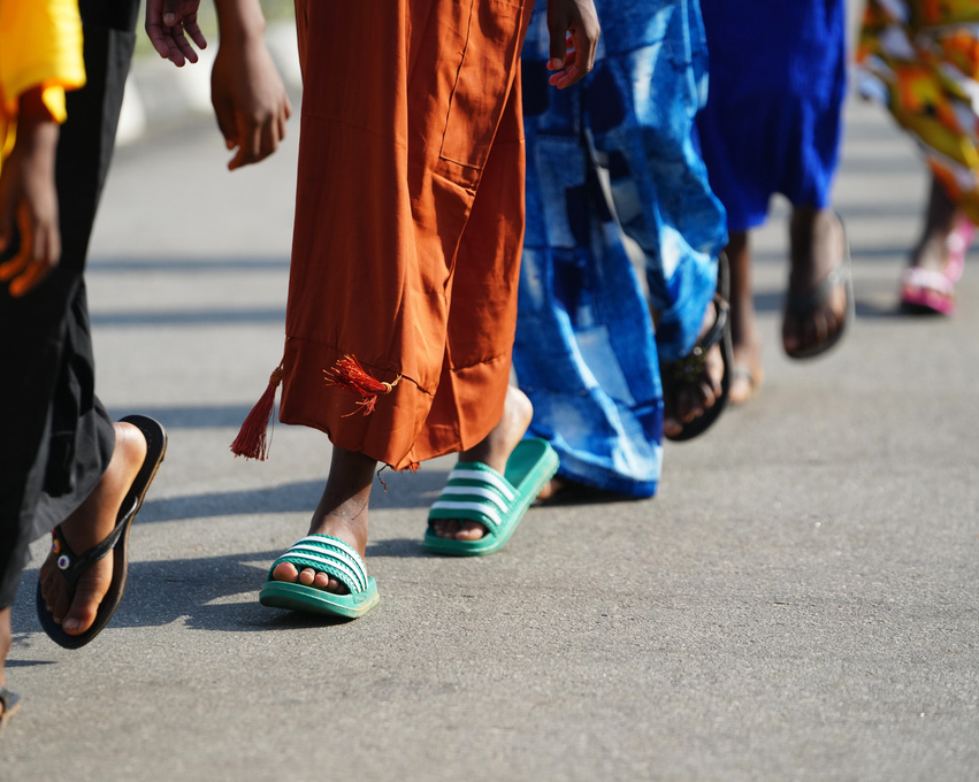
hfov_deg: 8.6
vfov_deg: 6.8
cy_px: 390
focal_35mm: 226
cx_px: 503
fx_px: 6545
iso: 500
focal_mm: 200
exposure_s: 1/3200
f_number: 3.5
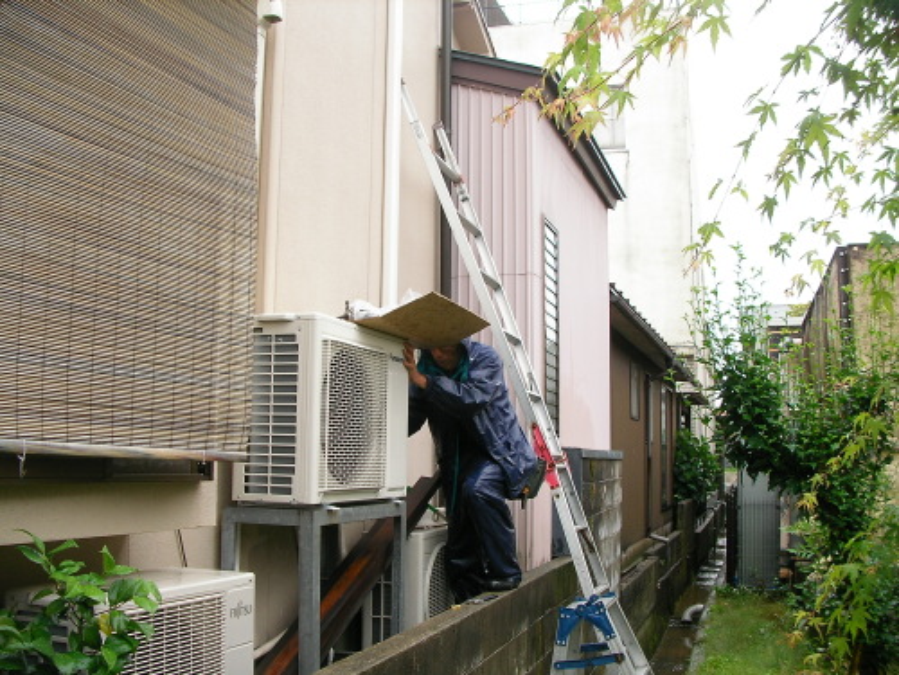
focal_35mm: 38
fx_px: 987
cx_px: 450
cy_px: 338
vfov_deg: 37.7
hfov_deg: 49.0
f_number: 3.5
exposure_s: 1/74.1
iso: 50
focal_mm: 6.3
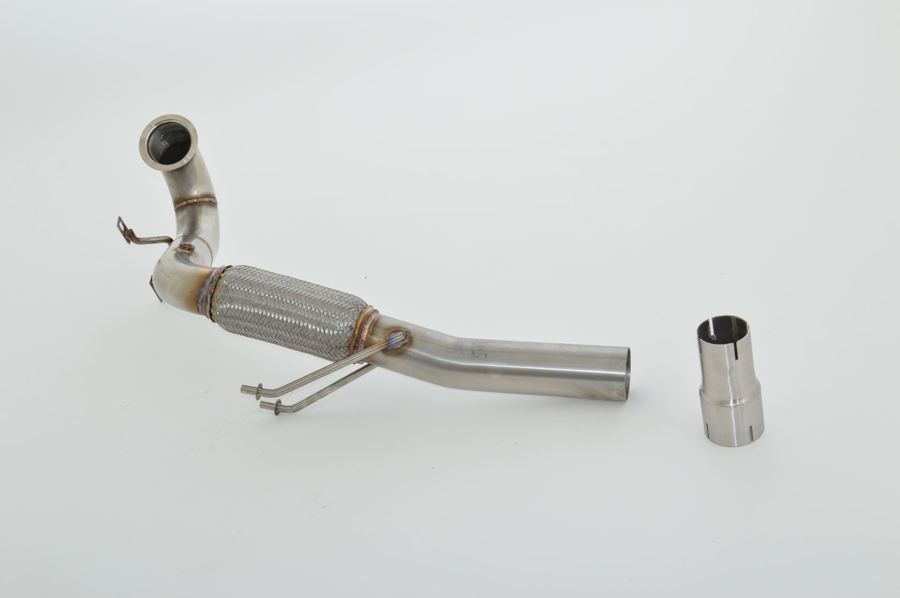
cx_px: 450
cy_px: 299
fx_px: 1424
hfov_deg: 35.1
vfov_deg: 23.7
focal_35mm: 57
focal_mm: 38
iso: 200
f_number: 10
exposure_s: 1/200
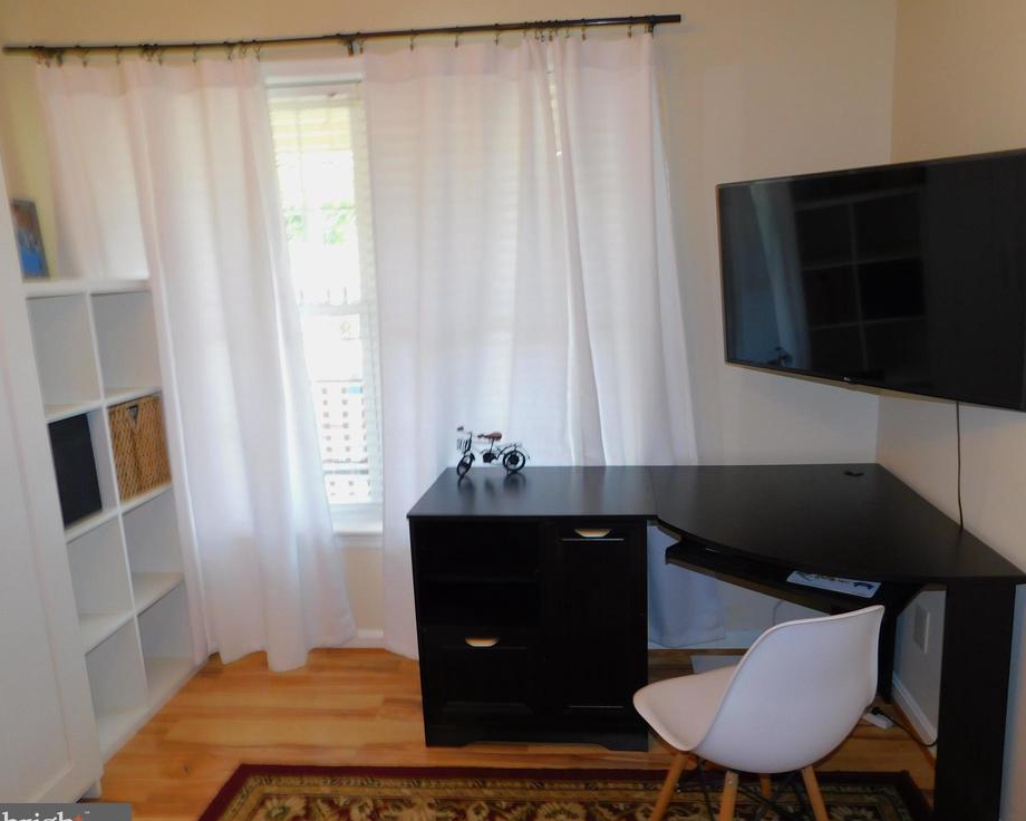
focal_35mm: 25
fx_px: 759
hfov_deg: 67.9
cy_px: 421
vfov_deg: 56.8
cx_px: 563
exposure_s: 1/30
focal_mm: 4
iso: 125
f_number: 3
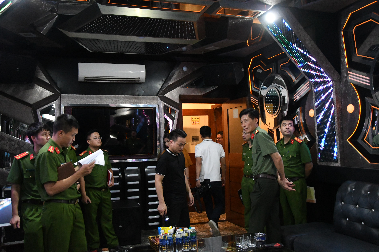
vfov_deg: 36.9
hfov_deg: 53.1
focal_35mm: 36
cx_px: 190
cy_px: 126
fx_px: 379
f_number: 3.8
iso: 8000
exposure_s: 1/200
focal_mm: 24
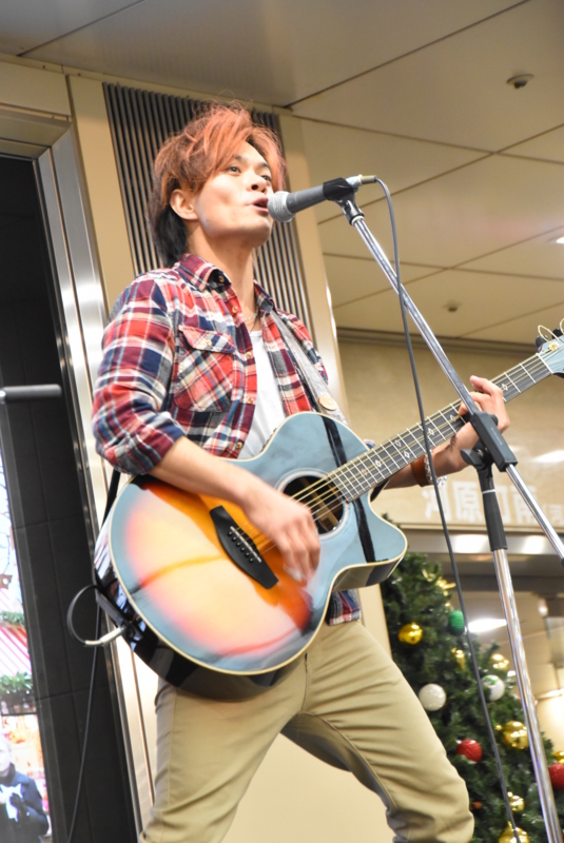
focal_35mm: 129
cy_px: 422
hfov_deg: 10.7
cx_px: 282
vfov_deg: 15.9
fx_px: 3025
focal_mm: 86
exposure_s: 1/60
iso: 2500
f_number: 5.6
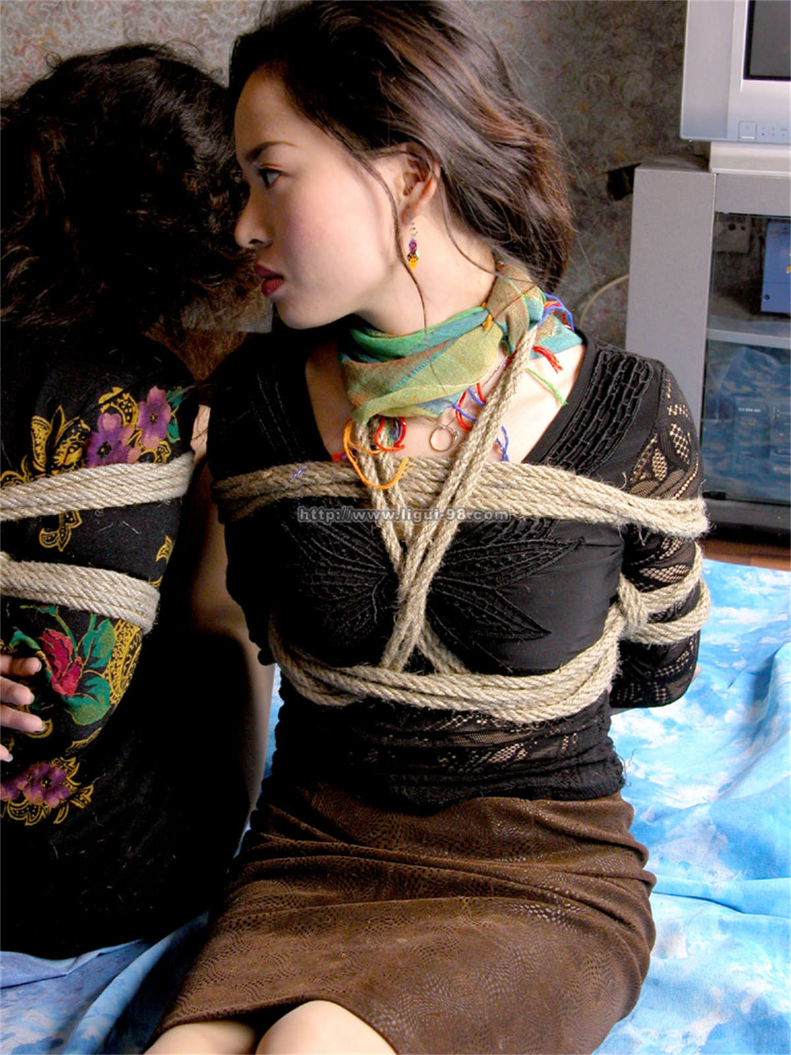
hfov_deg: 24.0
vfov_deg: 31.7
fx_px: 1859
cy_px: 528
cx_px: 396
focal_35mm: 61
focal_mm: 15.7
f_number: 4
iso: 100
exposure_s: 1/8
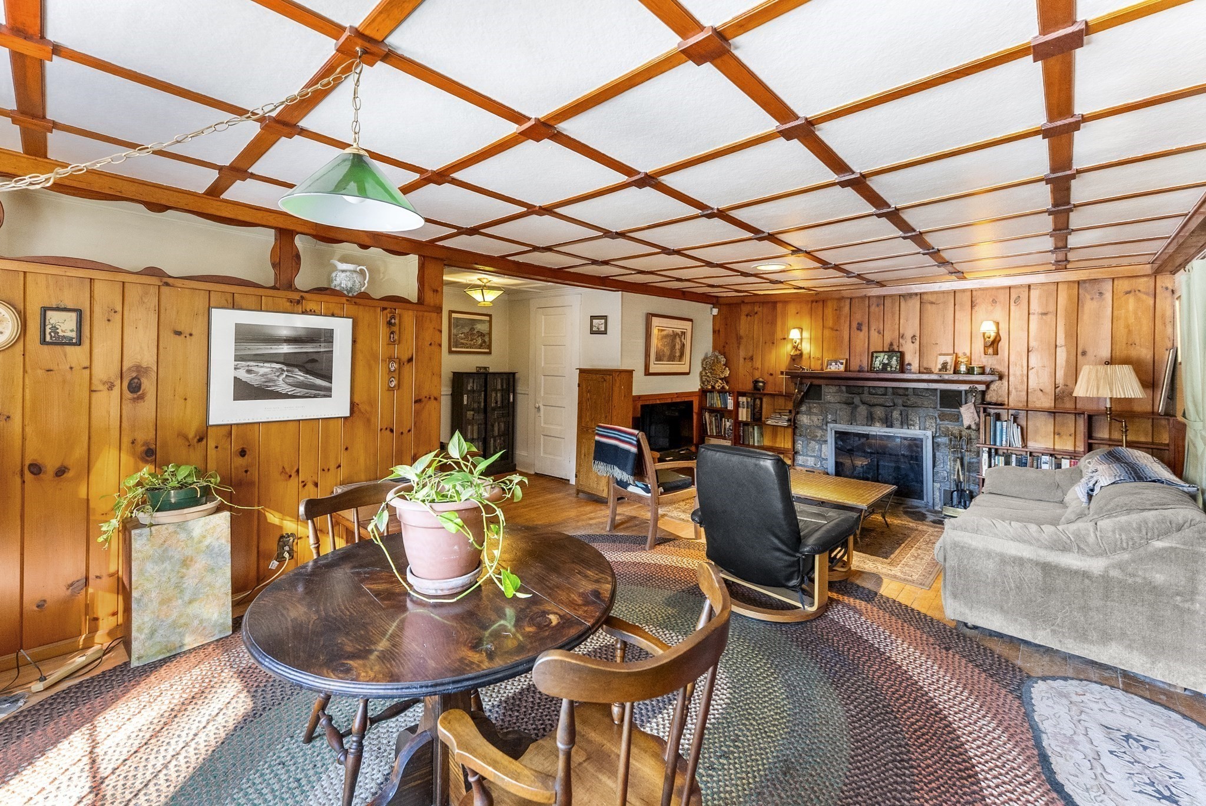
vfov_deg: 81.3
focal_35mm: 14
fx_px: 469
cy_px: 403
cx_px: 603
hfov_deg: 104.2
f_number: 5.6
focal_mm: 14
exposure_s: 1/40
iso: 2000
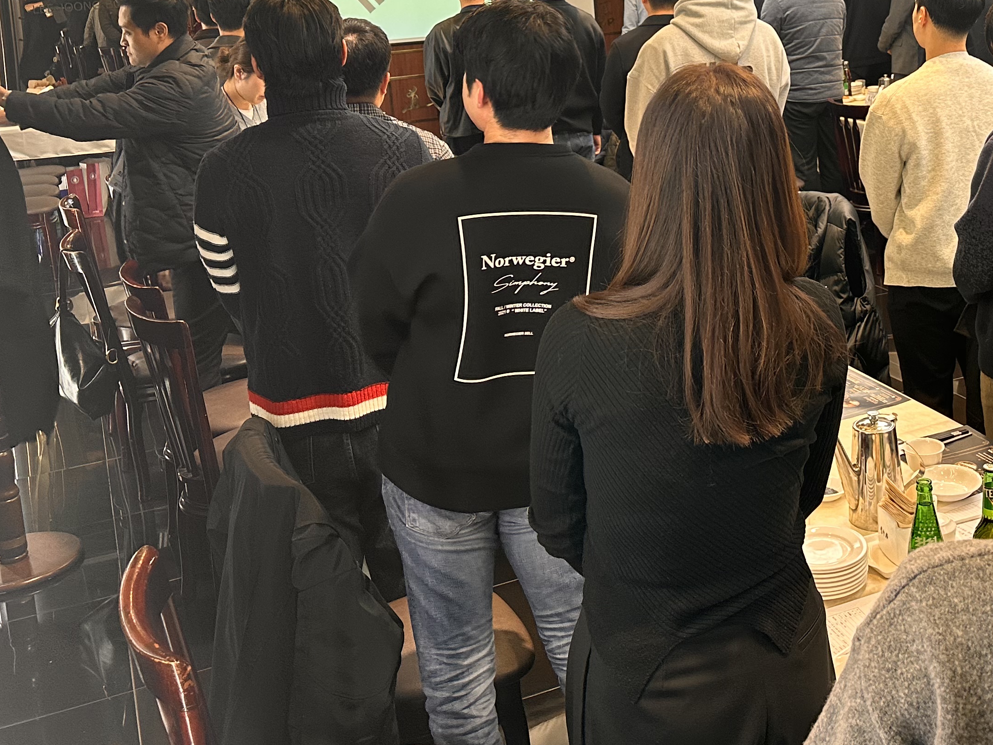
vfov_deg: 31.1
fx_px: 1291
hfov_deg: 40.9
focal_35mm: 45
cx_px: 744
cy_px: 116
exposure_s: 1/120
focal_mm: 6.86
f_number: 1.78
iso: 200
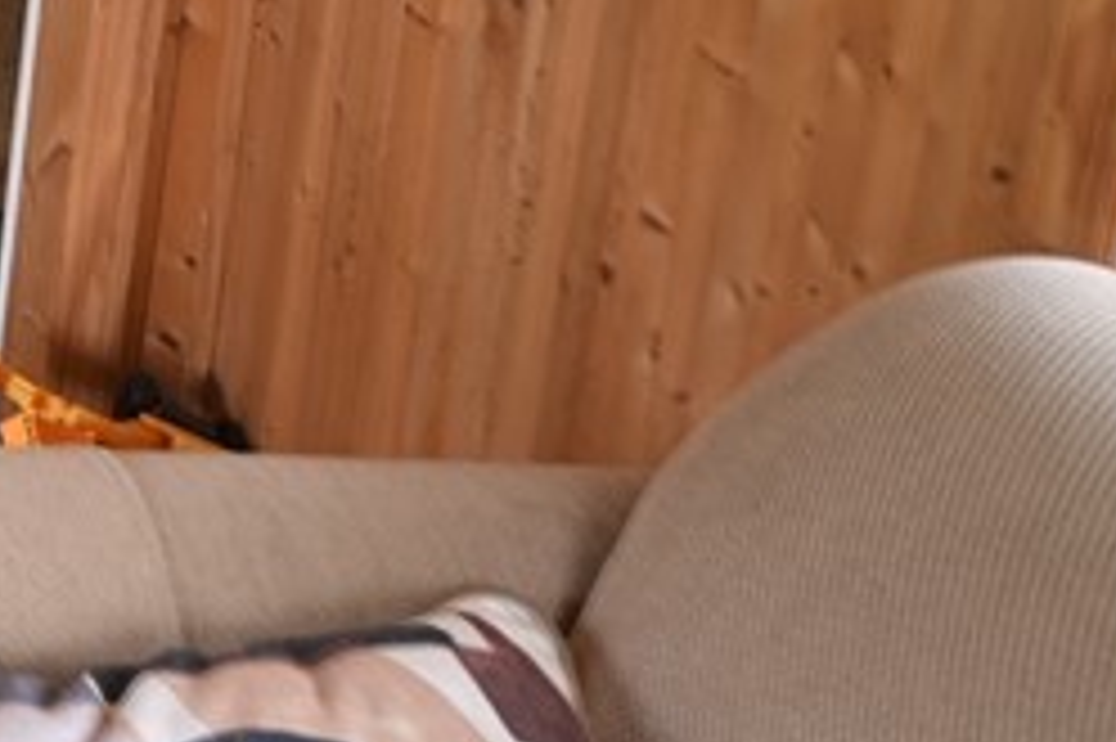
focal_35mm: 105
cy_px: -688
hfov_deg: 15.8
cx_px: -1053
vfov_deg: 11.8
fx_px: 3253
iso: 200
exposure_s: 1/25
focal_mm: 16
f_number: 3.5
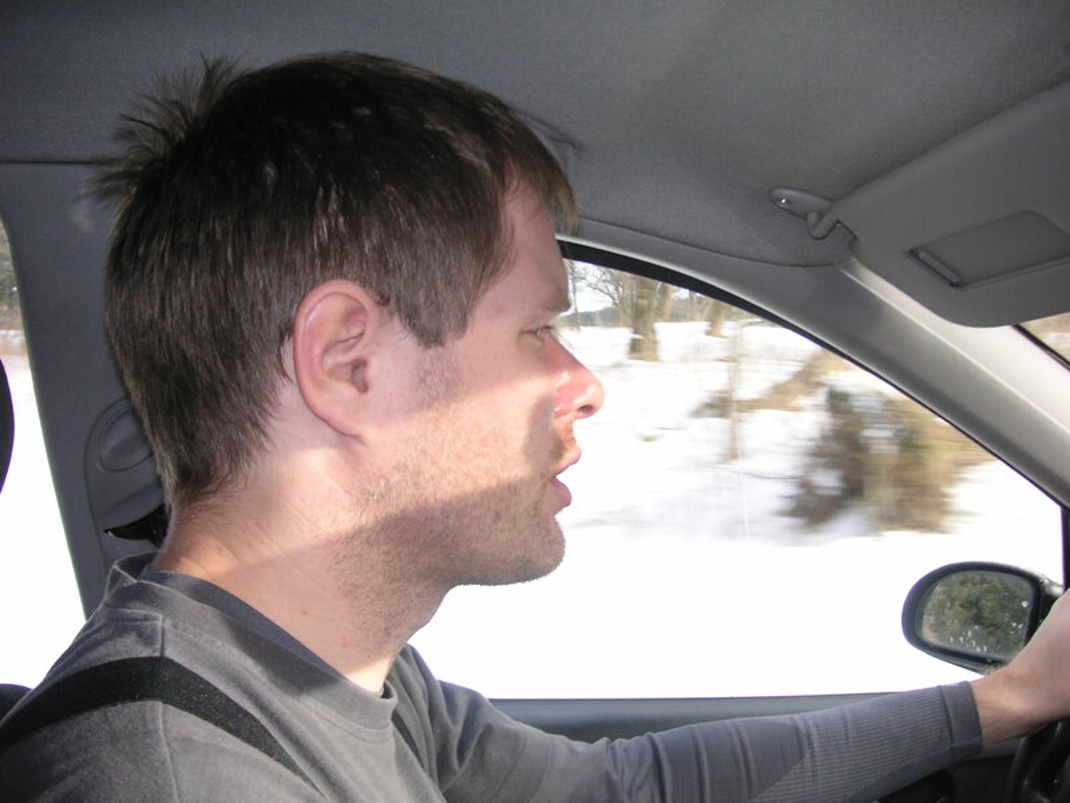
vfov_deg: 38.7
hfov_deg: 50.1
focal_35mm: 37
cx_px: 535
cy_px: 402
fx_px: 1144
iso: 50
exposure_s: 1/60
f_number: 2.8
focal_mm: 6.1
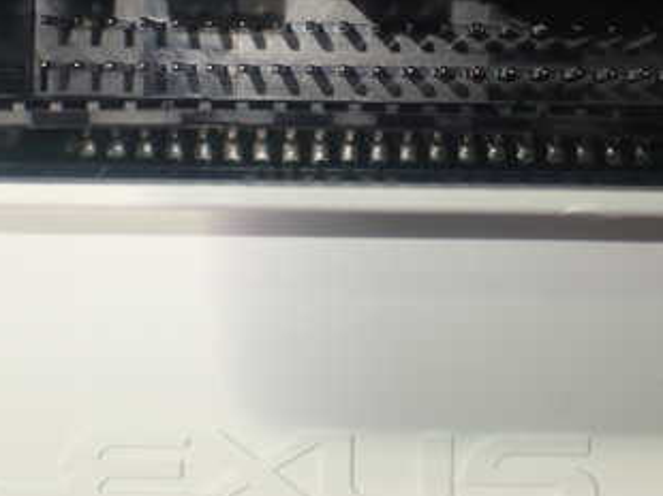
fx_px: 1187
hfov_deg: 31.2
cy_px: 103
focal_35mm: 62
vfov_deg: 23.3
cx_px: 357
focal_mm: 5.79
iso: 100
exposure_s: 1/100
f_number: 2.4
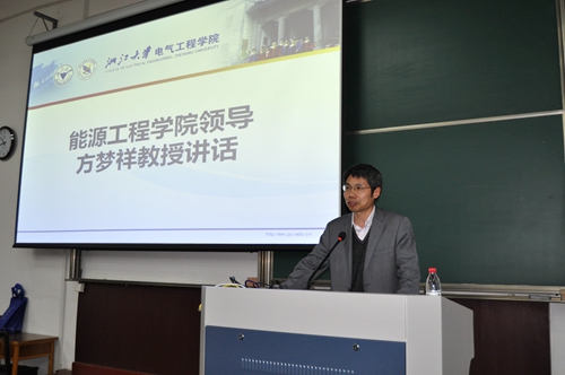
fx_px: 541
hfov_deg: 55.2
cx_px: 282
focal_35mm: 34
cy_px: 188
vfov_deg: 38.3
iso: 800
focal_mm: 23
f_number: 3.8
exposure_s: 1/100
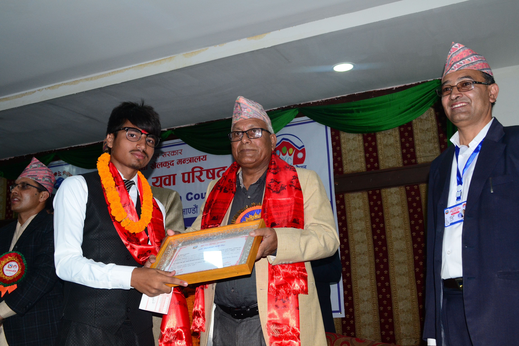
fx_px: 562
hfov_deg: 49.6
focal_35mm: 39
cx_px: 260
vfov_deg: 34.2
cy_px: 173
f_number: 6.3
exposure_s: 1/125
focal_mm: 26
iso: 800
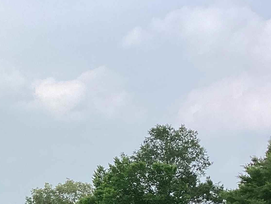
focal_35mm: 85
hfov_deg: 21.9
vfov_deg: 16.5
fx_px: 665
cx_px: -19
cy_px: 254
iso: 25
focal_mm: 3.3
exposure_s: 1/1567
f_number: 2.4
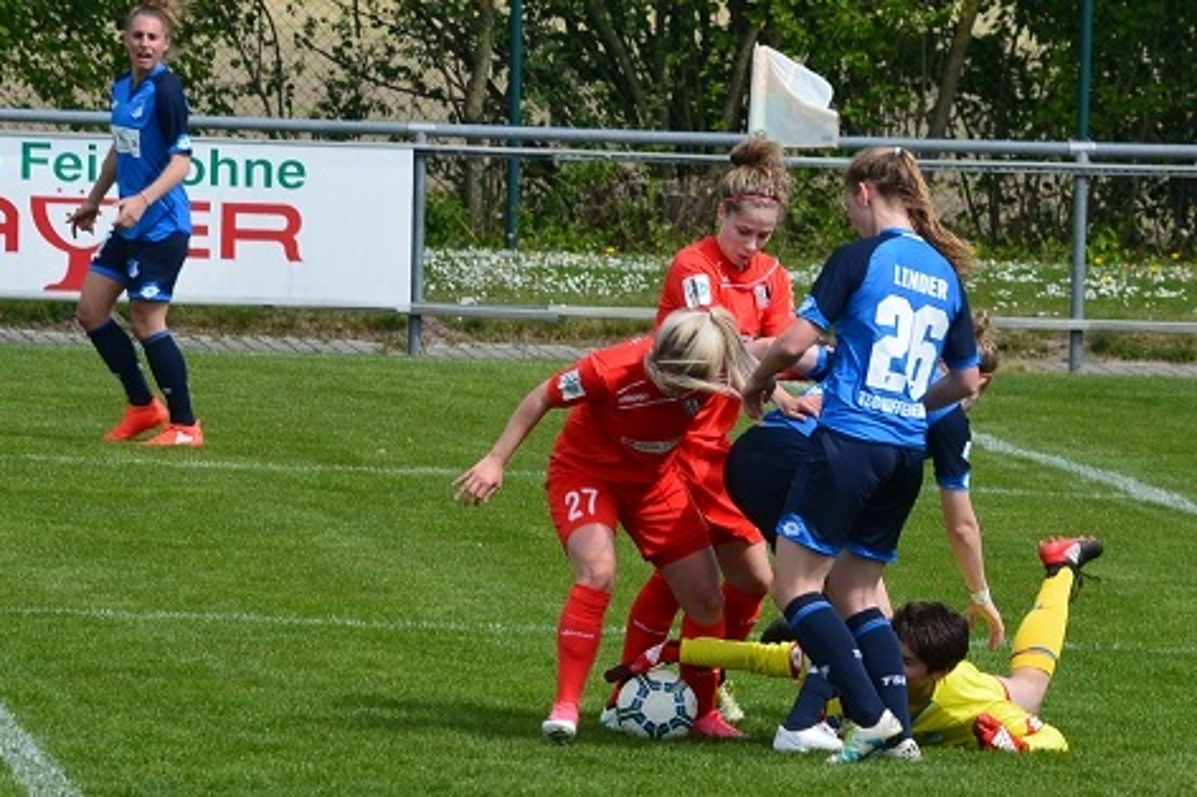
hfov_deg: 7.4
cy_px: 398
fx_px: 9220
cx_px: 598
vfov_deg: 4.9
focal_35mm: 278
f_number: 10
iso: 200
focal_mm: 185
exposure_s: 1/250
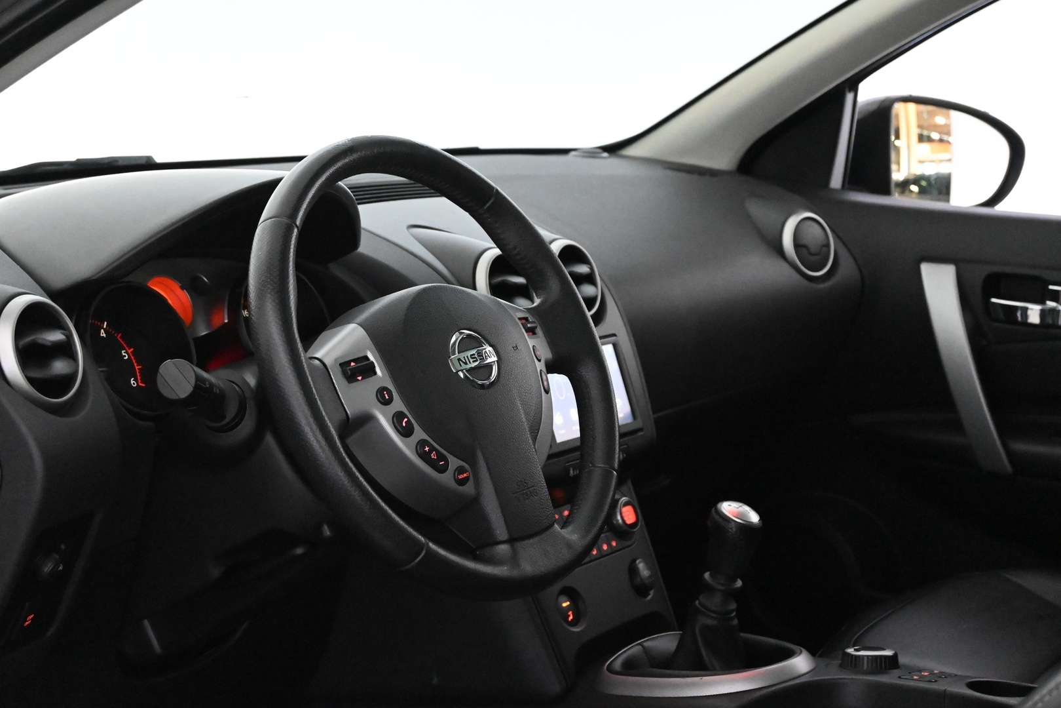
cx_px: 530
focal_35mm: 62
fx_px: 1812
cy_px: 354
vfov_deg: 22.1
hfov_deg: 32.6
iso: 11400
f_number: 5.6
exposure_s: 1/60
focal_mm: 41
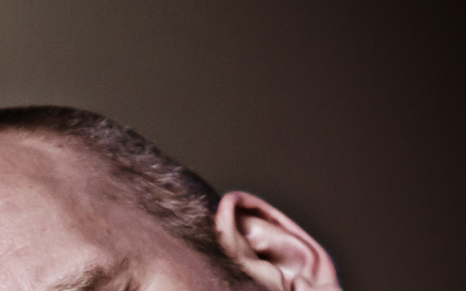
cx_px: -256
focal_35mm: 1137
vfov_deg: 1.2
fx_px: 14440
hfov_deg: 1.8
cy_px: 470
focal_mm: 200
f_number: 2.8
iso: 640
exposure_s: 1/800
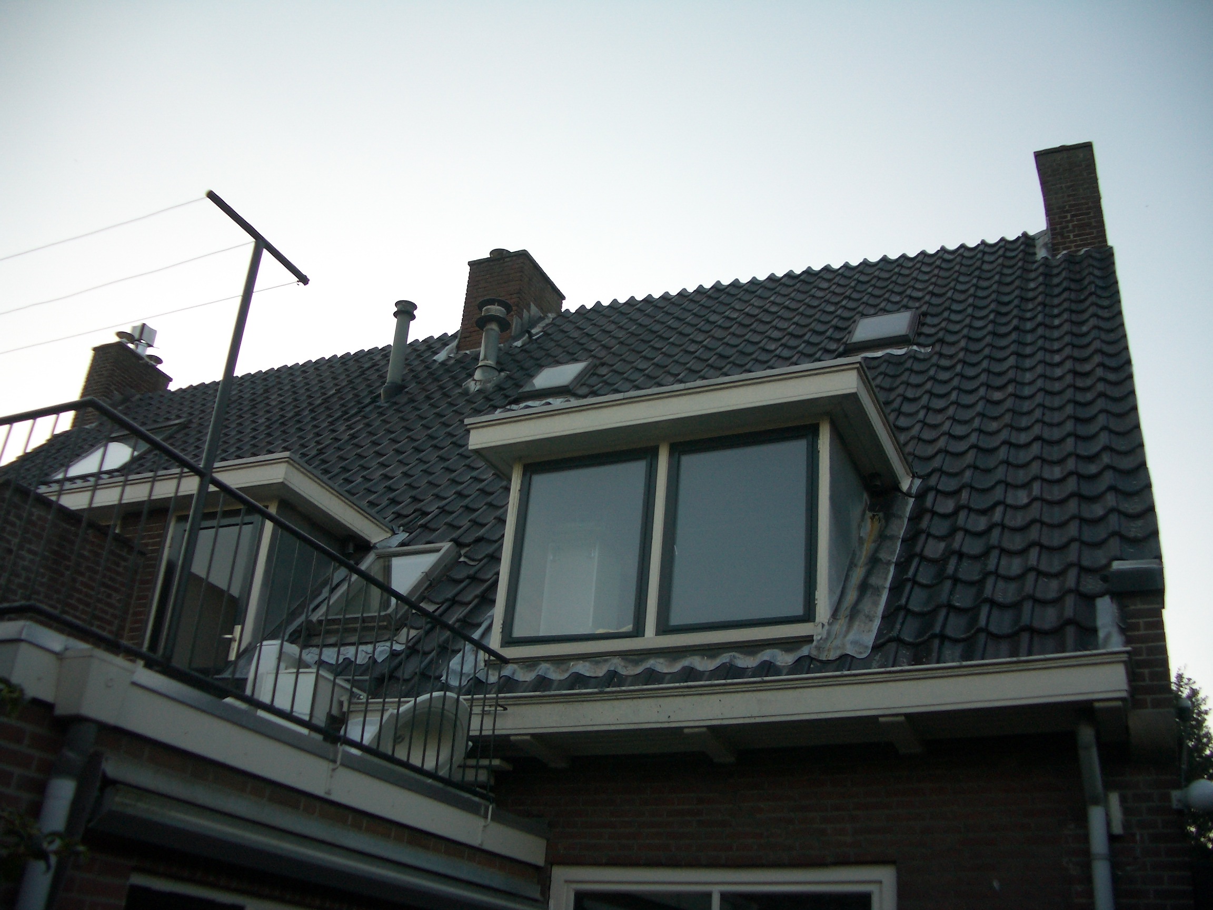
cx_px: 606
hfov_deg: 52.6
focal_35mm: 35
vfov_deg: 40.7
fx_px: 1226
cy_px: 455
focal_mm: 5.8
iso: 50
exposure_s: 1/320
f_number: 2.6
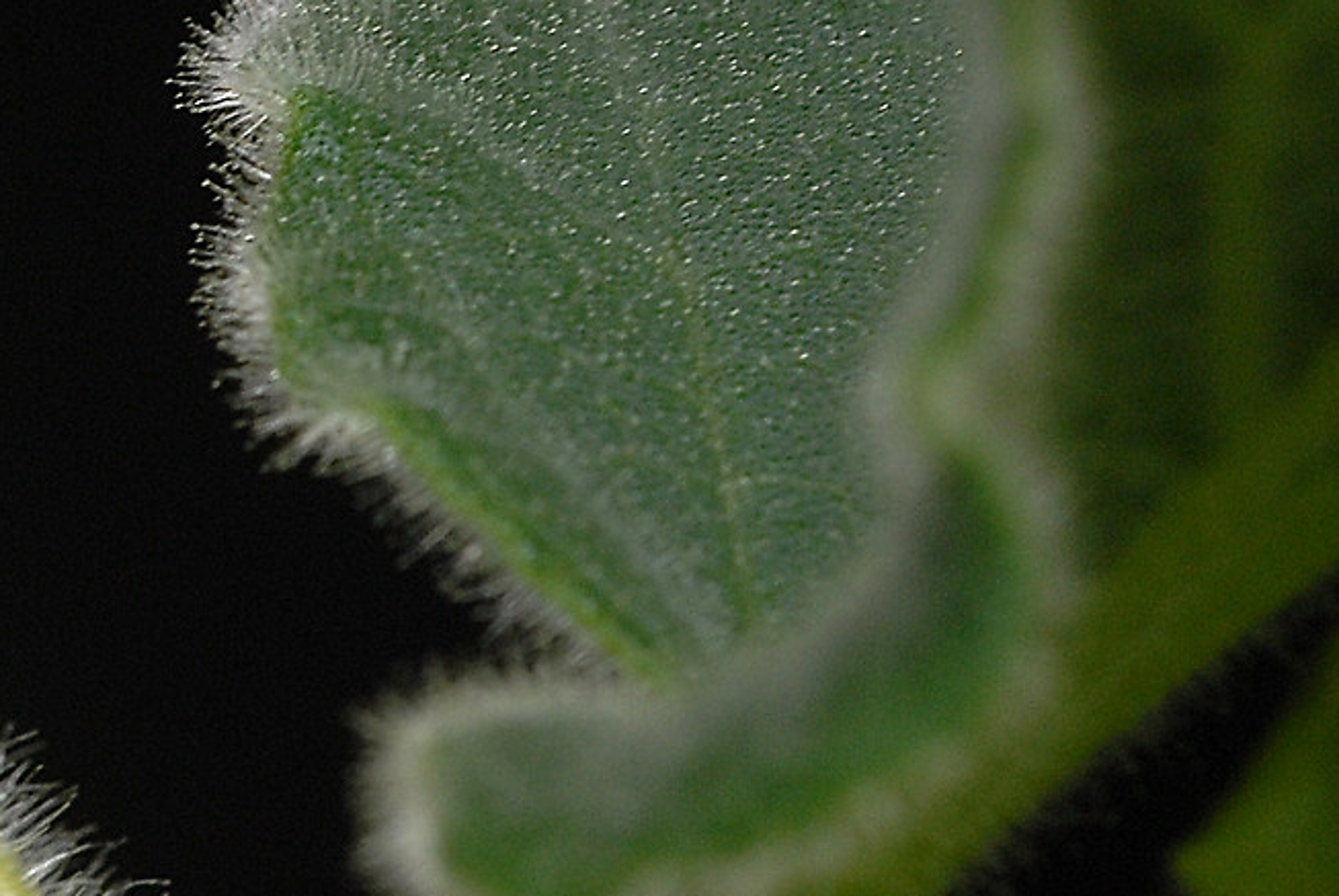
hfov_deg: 6.2
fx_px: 12325
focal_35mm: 331
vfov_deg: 4.2
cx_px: -316
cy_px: -150
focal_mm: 60
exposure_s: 1/80
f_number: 14
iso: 200
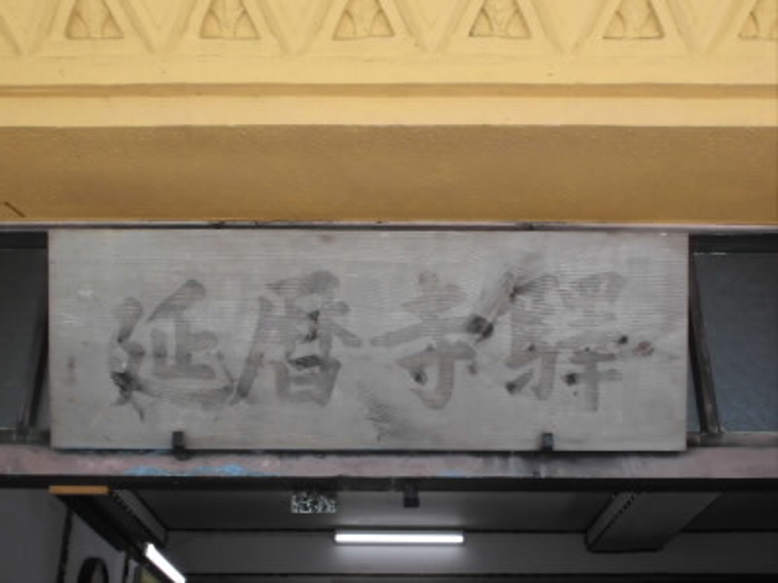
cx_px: 389
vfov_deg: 33.6
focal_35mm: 43
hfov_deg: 43.9
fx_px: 966
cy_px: 292
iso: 100
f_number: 4.5
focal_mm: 7.8
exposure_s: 1/60
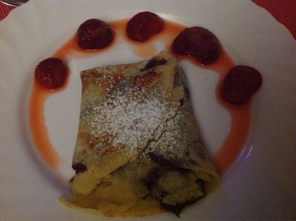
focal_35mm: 35
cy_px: 110
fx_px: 299
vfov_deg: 40.6
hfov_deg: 52.7
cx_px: 148
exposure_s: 1/17
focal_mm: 4.28
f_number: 2.4
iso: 800
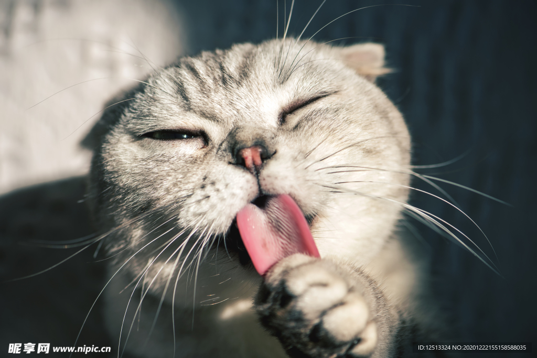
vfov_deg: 13.0
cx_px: 268
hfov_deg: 19.5
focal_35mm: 105
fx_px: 1566
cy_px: 179
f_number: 5.6
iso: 100
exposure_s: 1/200
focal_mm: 105
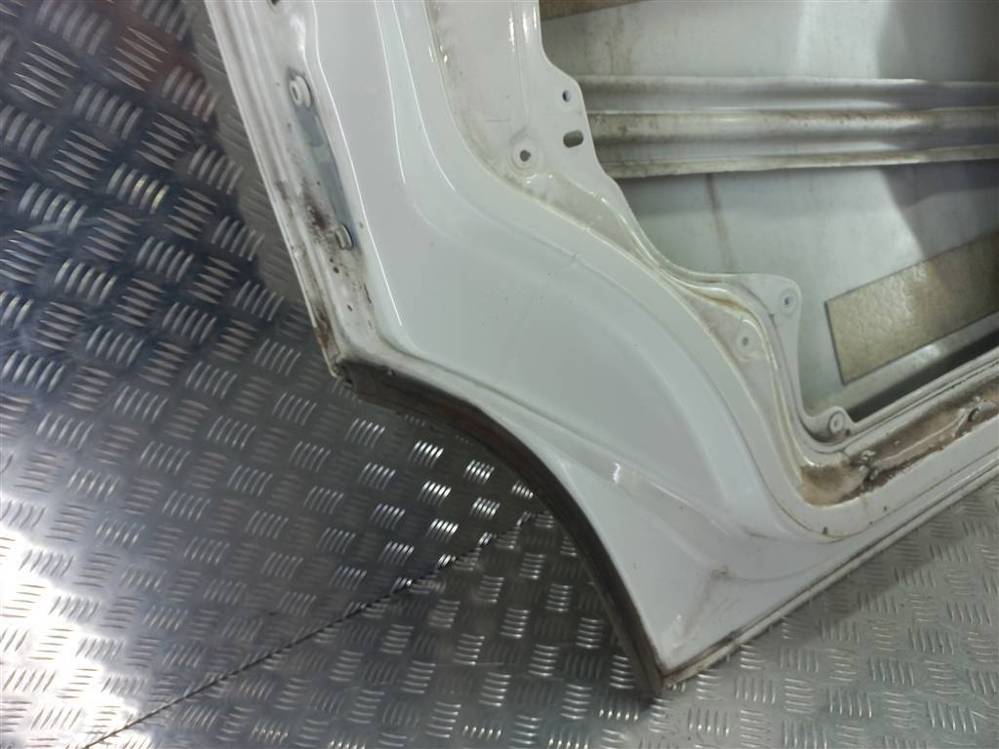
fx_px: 721
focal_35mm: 25
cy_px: 374
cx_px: 500
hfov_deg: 69.4
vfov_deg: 54.9
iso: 40
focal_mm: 4.6
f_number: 1.8
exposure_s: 1/50
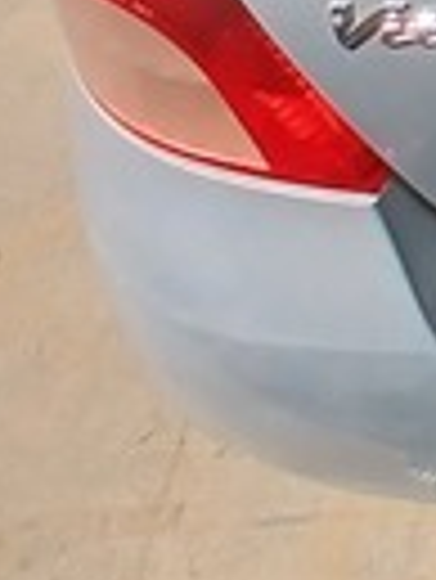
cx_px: 984
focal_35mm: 79
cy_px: -202
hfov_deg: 14.1
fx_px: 1325
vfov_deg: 21.9
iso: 50
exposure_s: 1/714
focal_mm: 1.4
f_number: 2.2
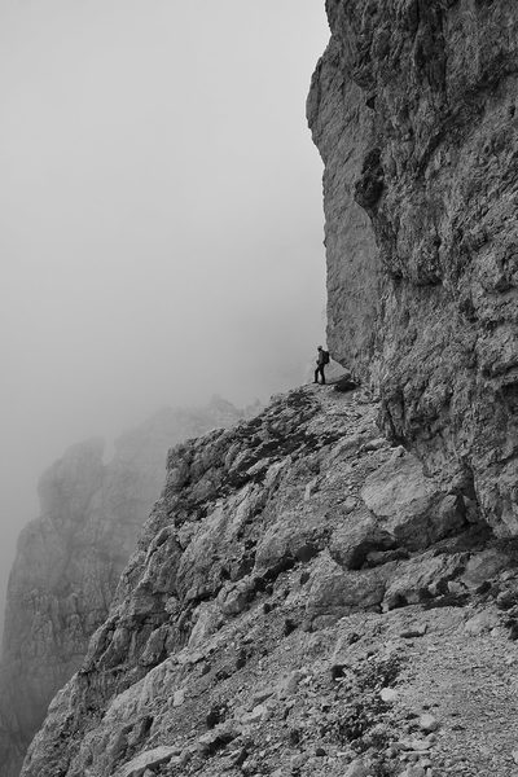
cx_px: 259
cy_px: 388
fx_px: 583
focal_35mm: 27
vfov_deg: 67.4
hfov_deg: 47.9
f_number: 10
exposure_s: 1/200
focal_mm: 18
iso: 200
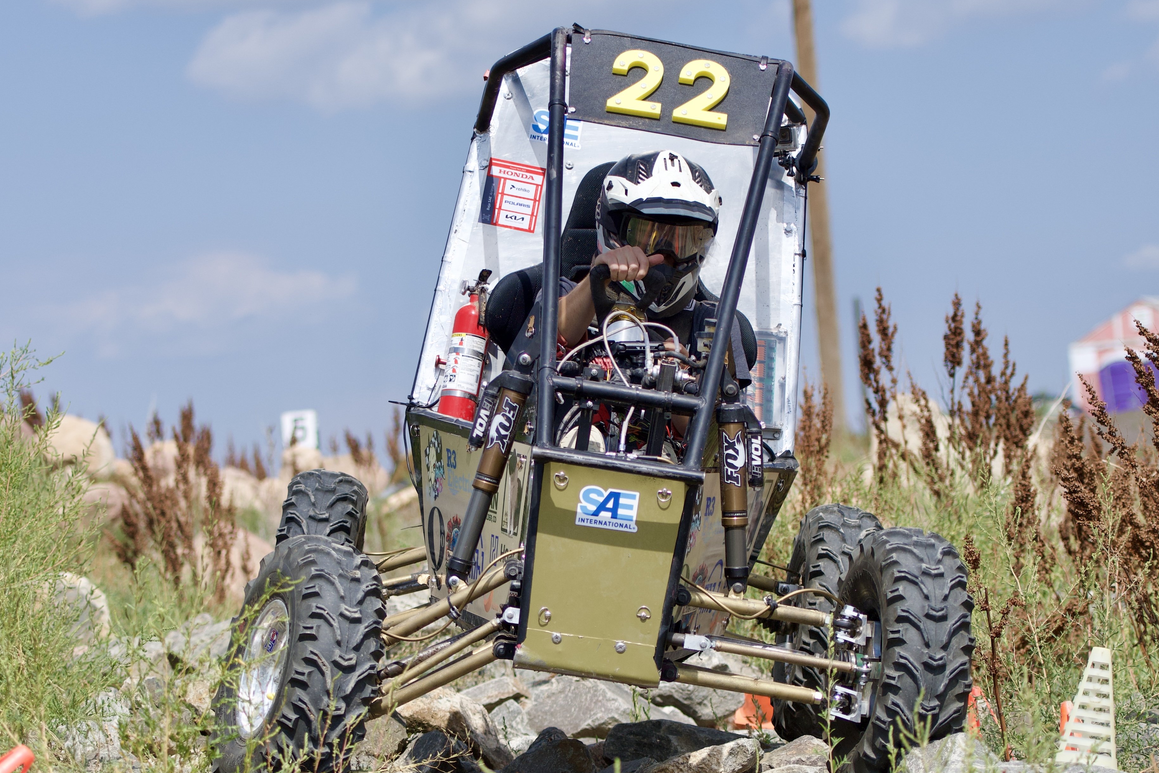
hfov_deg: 12.8
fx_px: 5151
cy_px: 476
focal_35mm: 160
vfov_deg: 8.6
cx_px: 507
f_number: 2.8
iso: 200
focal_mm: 70
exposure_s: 1/5000
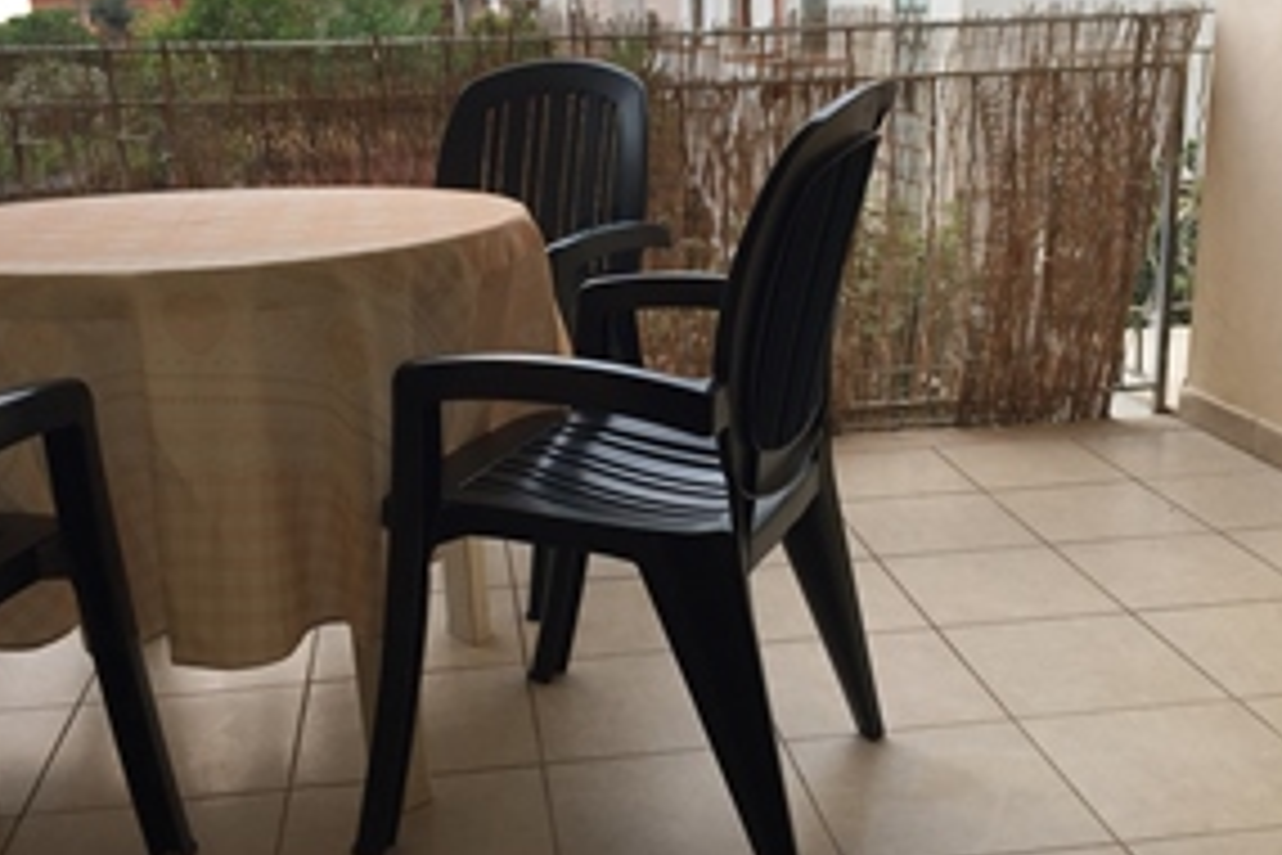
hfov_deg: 47.4
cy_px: 410
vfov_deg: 32.6
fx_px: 1460
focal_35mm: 41
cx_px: 654
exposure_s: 1/542
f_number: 2.2
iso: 32
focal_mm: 4.15
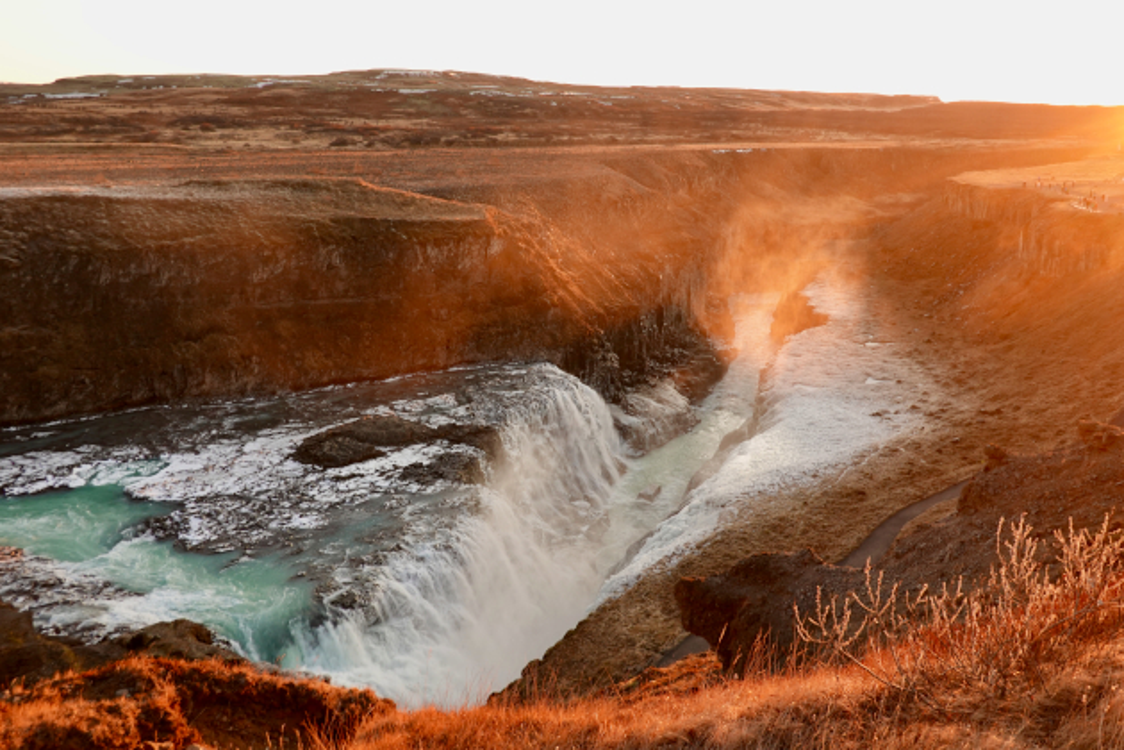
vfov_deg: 41.1
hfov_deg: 58.7
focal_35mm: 32
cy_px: 375
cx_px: 562
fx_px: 999
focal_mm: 11.76
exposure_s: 1/30
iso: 160
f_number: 6.3
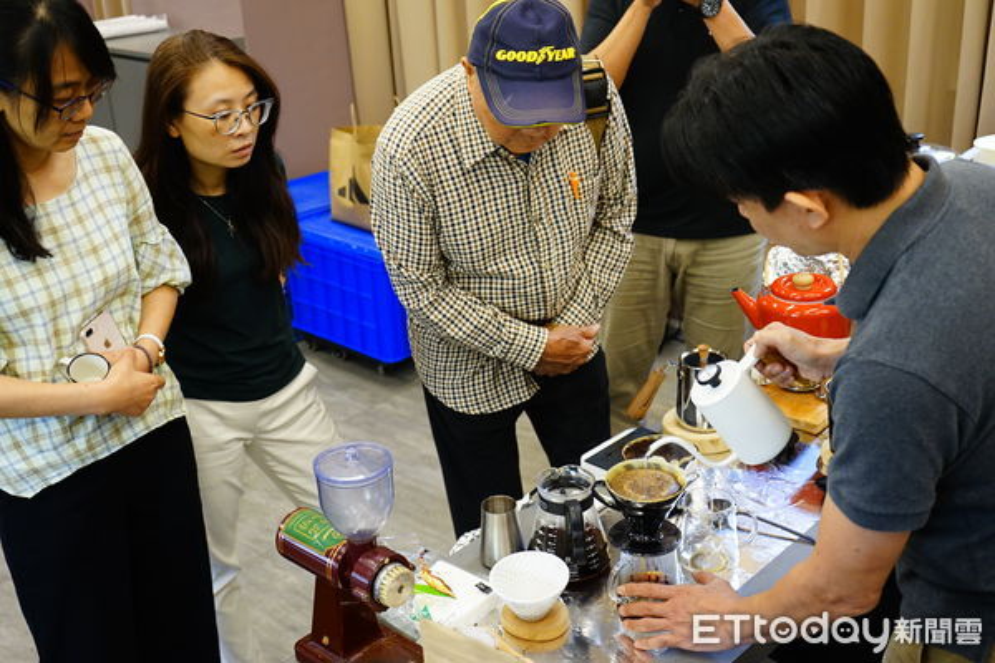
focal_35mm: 42
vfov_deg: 31.9
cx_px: 498
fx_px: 1161
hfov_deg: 46.4
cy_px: 332
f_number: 4.5
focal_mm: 42
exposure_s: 1/60
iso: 2000
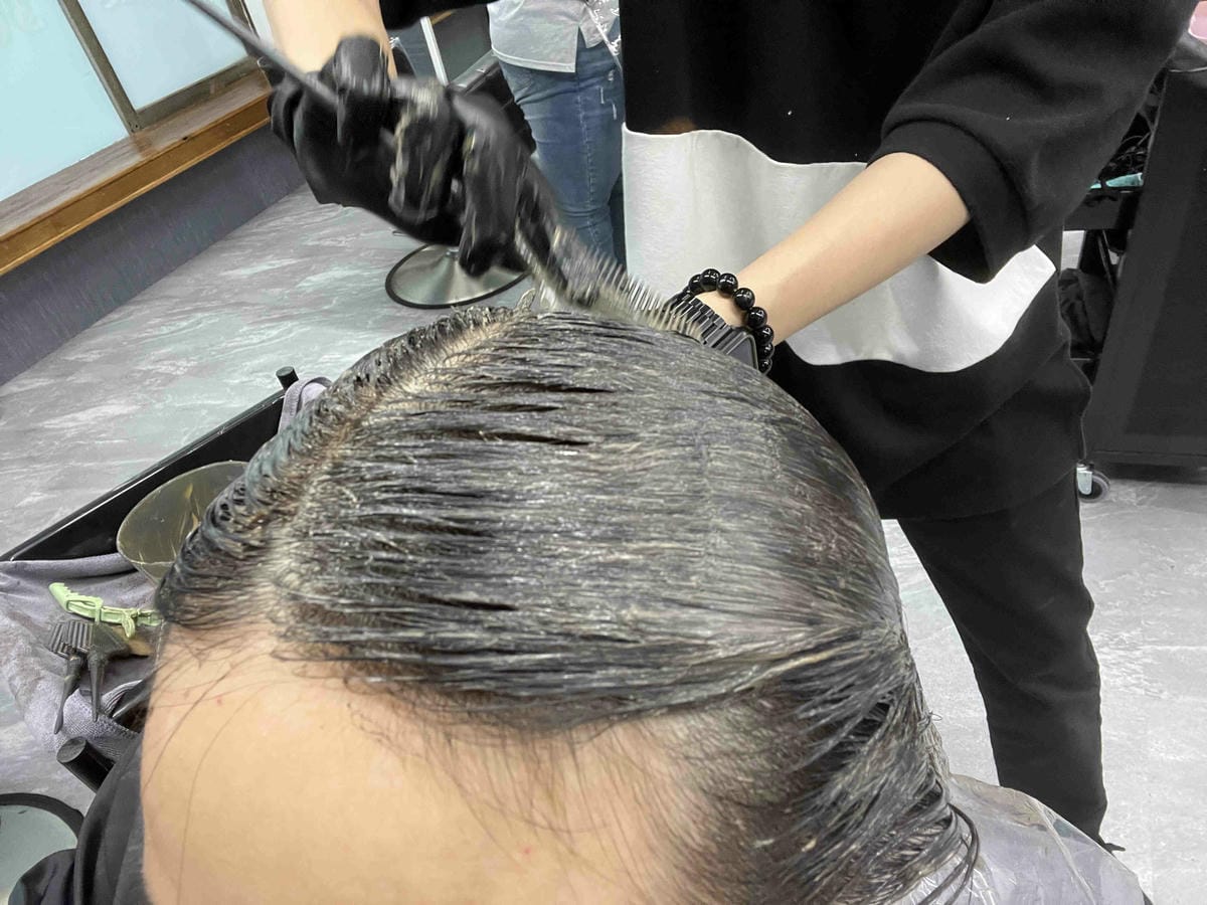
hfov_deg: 73.9
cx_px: 604
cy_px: 452
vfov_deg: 58.9
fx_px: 802
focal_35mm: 23
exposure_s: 1/60
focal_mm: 2.71
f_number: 2.2
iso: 250
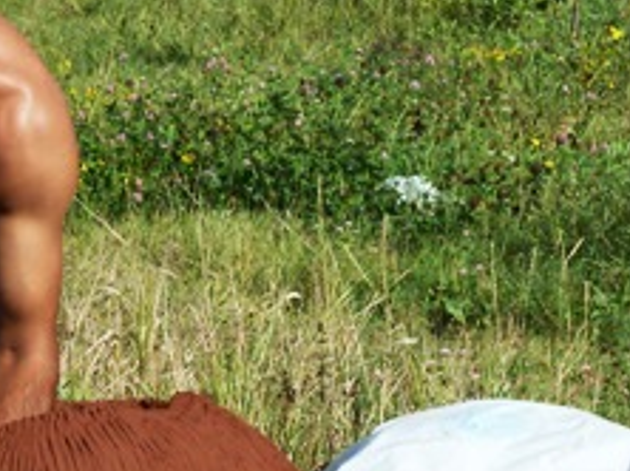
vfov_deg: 3.7
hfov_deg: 5.0
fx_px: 7181
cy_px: 587
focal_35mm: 395
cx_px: 108
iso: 80
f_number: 4.5
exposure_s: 1/500
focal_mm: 22.5
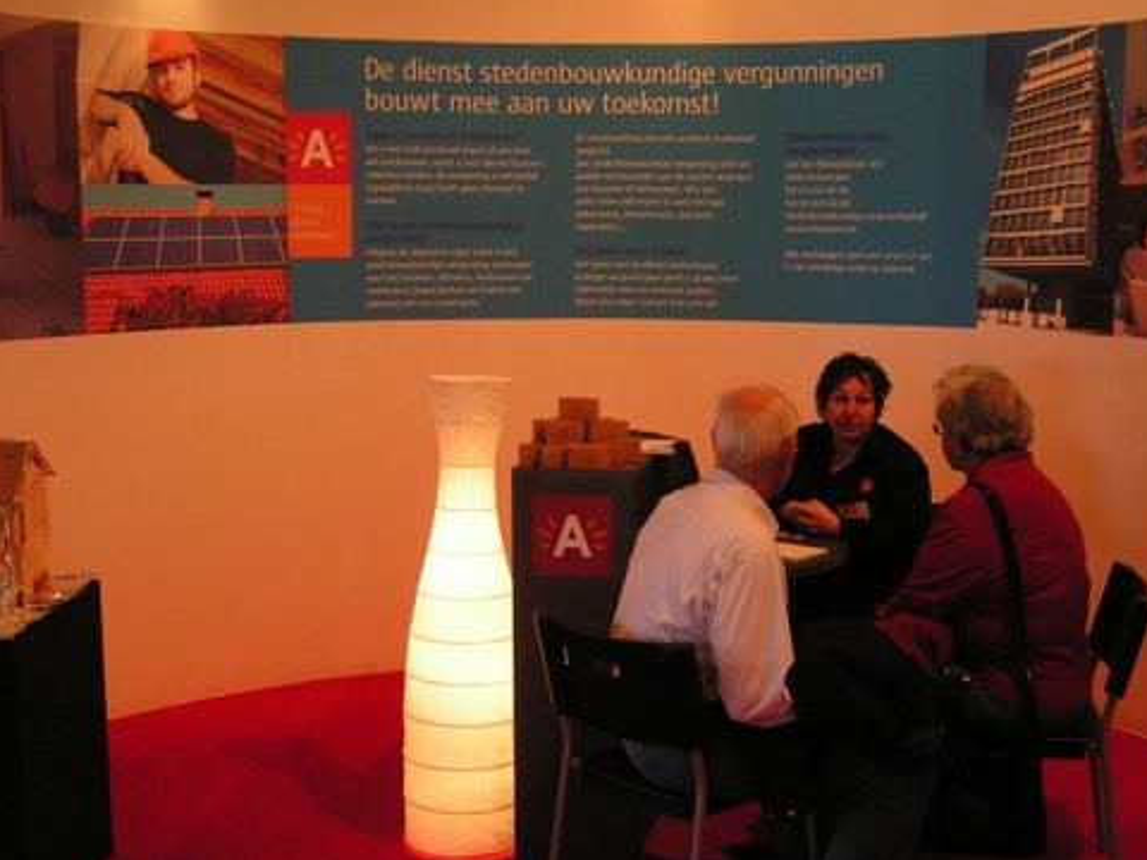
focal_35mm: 51
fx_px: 1690
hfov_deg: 37.5
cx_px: 593
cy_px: 422
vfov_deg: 28.6
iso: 200
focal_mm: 8.2
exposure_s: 1/50
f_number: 3.2
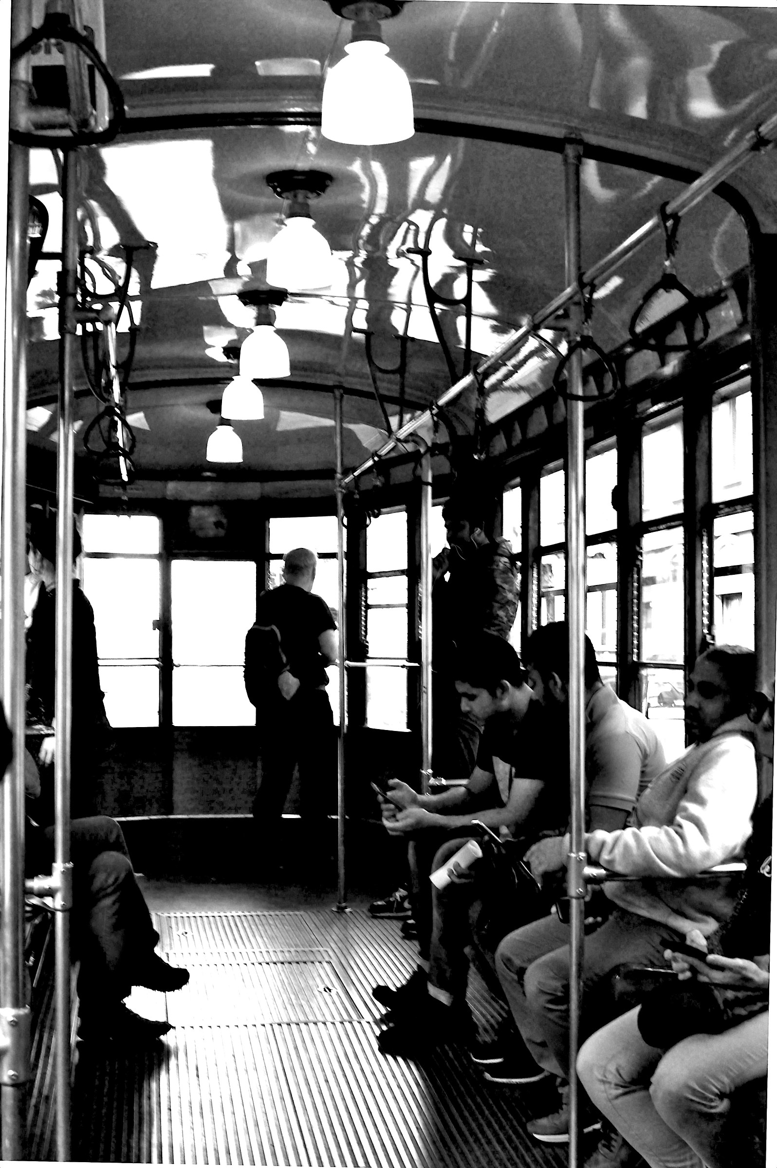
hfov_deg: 25.7
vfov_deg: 37.9
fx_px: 1703
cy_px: 584
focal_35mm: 52
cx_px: 388
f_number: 7.1
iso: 800
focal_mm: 35
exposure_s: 1/40
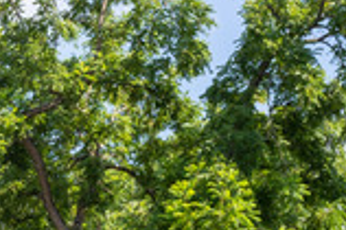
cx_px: -400
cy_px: 532
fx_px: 2275
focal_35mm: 237
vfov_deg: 5.6
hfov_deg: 8.2
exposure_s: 1/200
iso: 400
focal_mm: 50
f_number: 11
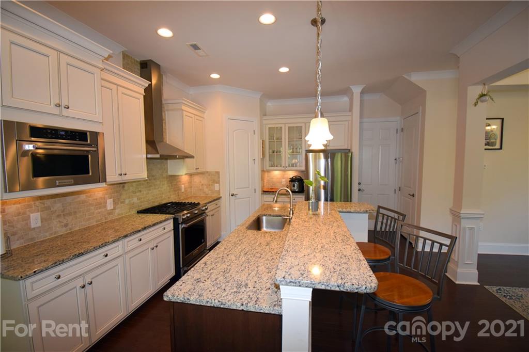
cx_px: 264
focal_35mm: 15
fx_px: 220
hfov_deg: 100.4
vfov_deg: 77.3
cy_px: 176
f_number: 5
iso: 800
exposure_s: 1/100
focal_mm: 10
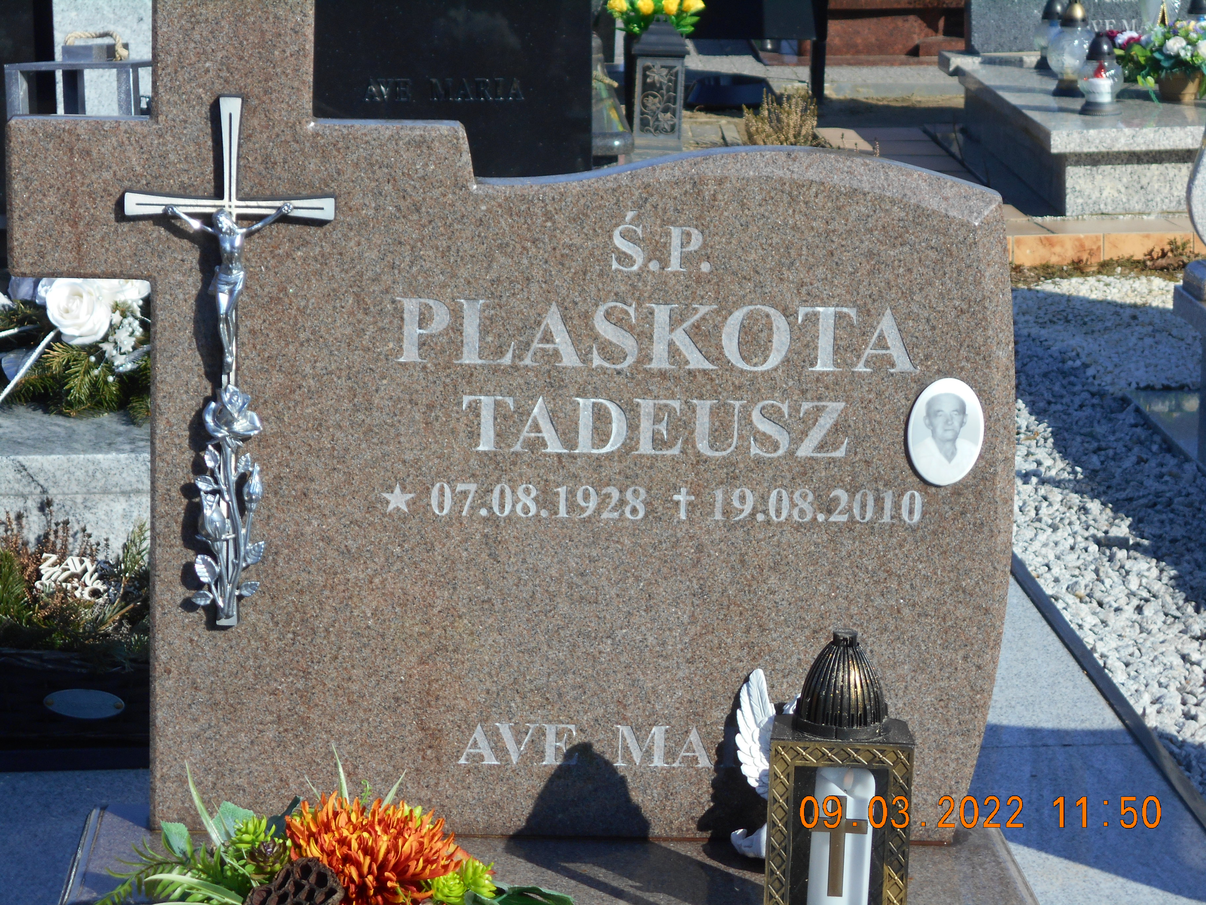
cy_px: 452
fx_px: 3449
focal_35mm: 99
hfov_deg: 19.8
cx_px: 603
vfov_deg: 14.9
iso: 80
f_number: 5.5
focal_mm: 17.6
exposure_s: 1/400
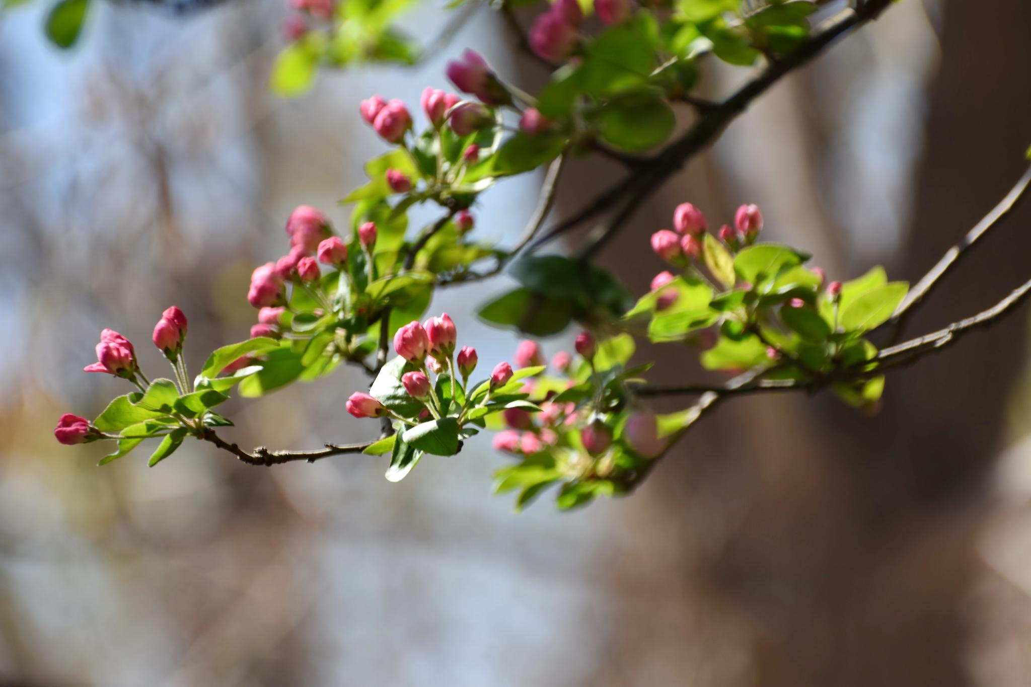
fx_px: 7302
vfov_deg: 5.4
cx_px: 516
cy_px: 344
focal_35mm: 255
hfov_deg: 8.1
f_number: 5
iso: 160
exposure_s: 1/200
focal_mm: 170
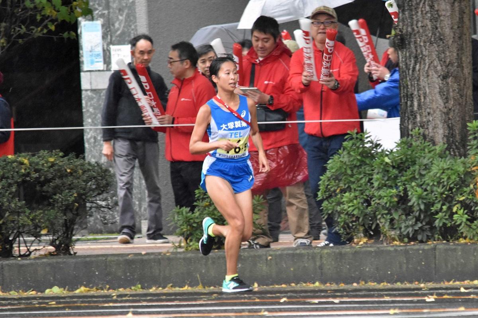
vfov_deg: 3.3
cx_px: 239
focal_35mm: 420
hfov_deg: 4.9
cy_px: 159
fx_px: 5576
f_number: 5.6
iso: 1600
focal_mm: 280
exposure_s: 1/320
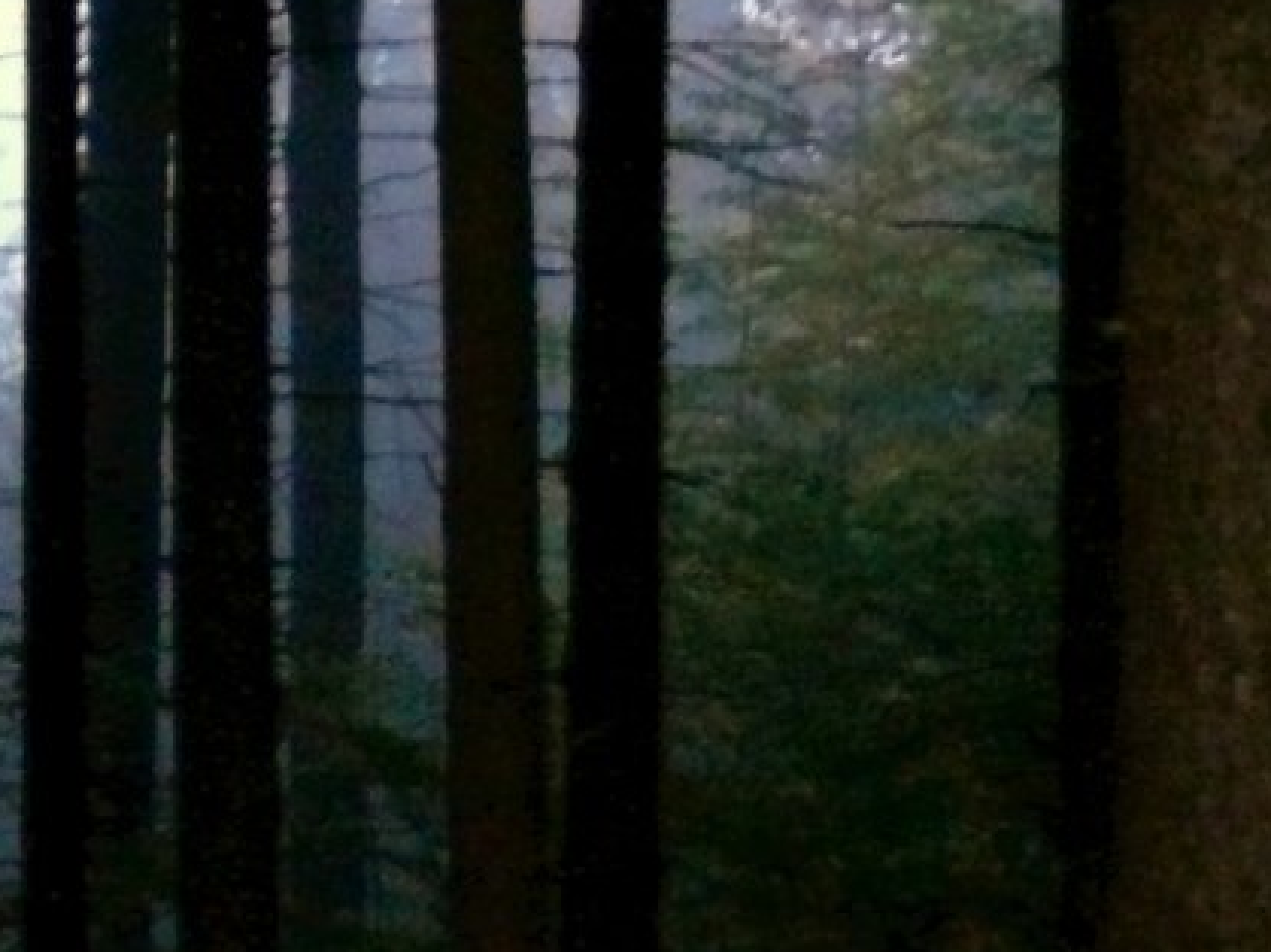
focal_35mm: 277
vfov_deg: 5.4
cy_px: 100
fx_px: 10168
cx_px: -184
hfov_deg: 7.1
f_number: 3.2
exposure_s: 1/20
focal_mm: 18.3
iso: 800
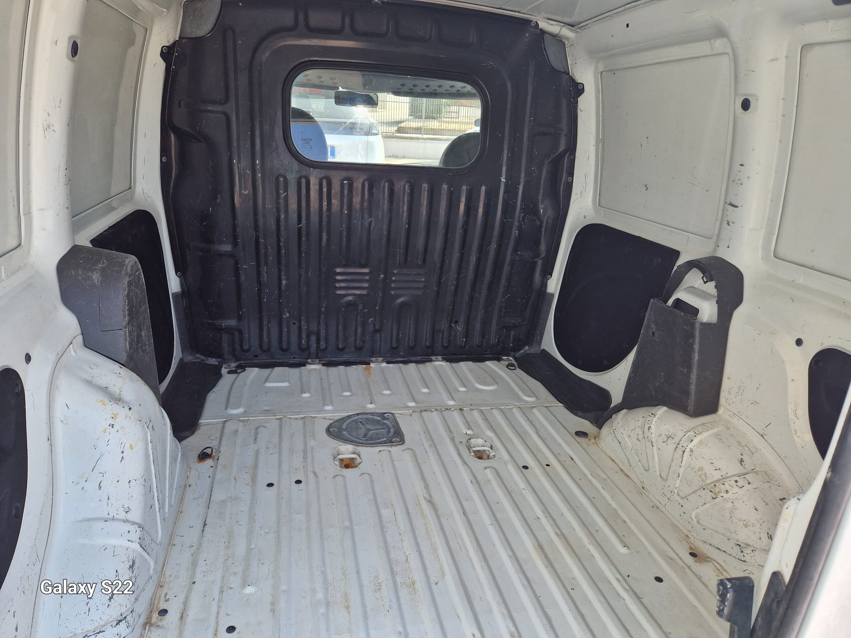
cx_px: 426
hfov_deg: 73.9
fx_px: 565
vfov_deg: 58.9
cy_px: 319
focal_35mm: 23
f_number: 1.8
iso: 50
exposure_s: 1/180
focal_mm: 5.4
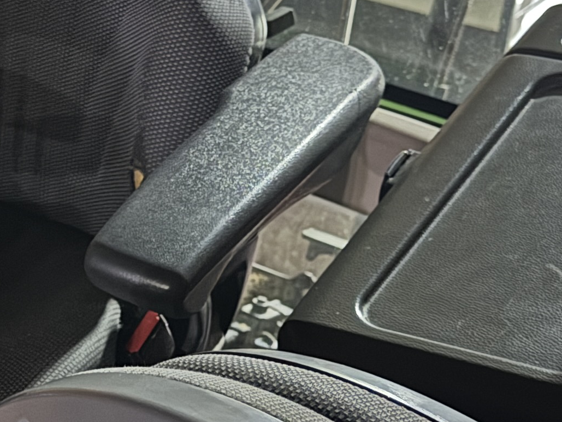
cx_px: -73
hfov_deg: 19.9
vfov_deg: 15.7
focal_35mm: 94
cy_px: 290
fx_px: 1526
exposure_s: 1/9
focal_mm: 6.76
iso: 1250
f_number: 1.78
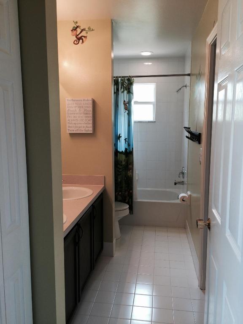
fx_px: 271
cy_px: 162
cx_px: 122
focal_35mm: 29
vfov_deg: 61.7
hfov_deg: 48.2
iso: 40
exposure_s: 1/60
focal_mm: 4.15
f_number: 2.2
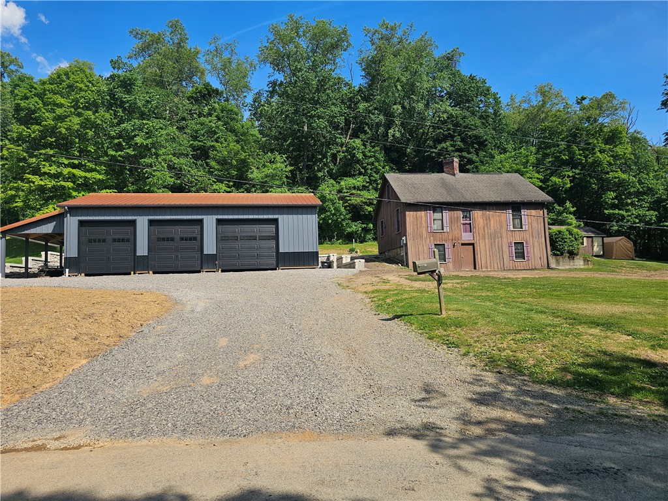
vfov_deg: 58.9
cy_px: 250
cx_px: 334
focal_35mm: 23
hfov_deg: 73.9
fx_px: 444
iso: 16
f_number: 1.7
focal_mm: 6.3
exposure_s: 1/1350
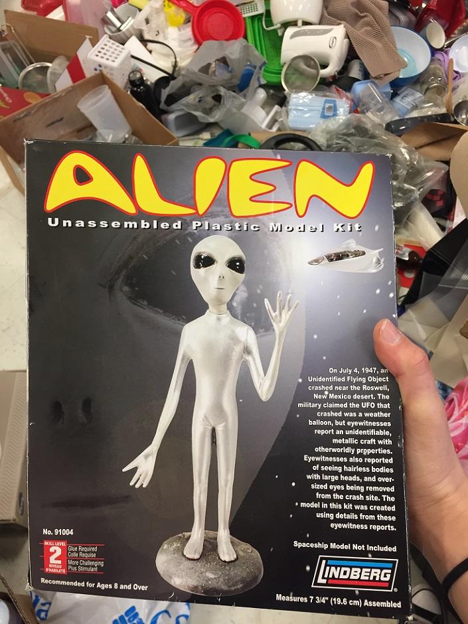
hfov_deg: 48.2
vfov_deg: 61.7
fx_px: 523
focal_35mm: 29
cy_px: 312
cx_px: 234
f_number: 2.2
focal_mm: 4.15
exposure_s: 1/30
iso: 64
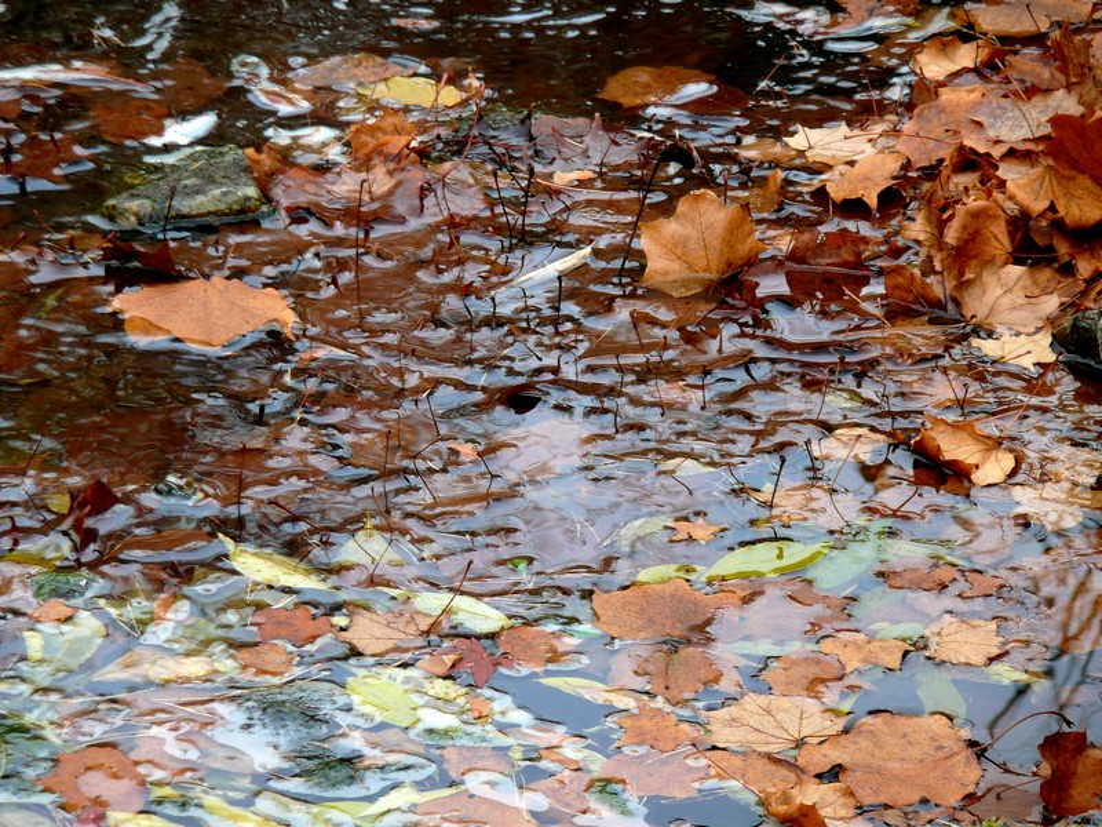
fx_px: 8914
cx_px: 551
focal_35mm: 280
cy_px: 414
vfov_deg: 5.3
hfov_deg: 7.1
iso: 100
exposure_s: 1/40
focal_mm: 46
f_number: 4.9
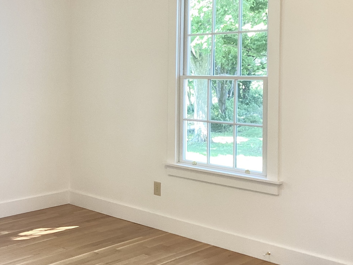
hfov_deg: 35.7
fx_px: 530
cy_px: 85
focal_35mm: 52
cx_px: 74
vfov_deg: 27.8
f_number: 2.4
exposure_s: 1/60
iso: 64
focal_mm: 3.3
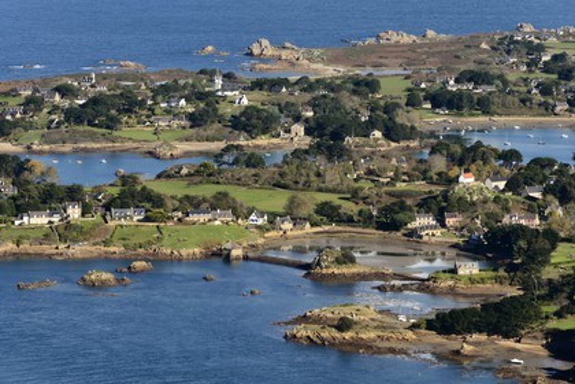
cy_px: 192
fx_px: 3194
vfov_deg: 6.9
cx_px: 288
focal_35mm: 200
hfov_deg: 10.3
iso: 800
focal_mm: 200
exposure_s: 1/1000
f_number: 13
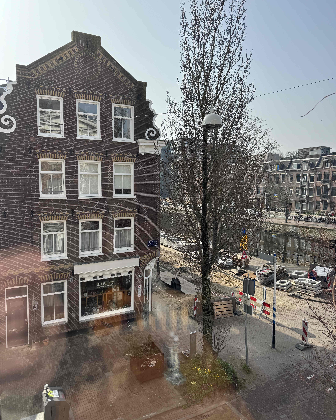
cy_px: 202
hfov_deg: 56.8
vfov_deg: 68.1
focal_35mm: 25
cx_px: 168
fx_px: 311
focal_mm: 6.76
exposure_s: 1/3247
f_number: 1.78
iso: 80
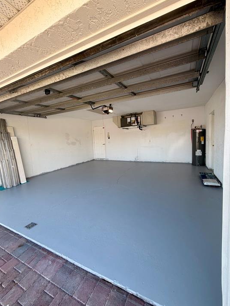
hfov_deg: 81.8
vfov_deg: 98.2
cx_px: 117
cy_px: 150
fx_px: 133
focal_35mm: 15
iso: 32
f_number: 2.2
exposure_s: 1/120
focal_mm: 2.22
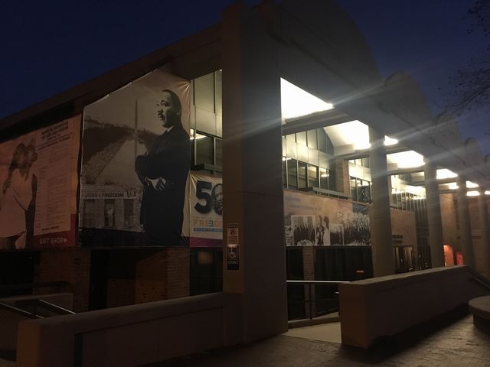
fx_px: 411
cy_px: 184
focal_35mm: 29
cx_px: 245
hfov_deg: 61.7
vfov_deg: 48.2
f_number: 2.2
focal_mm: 4.15
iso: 320
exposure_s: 1/15
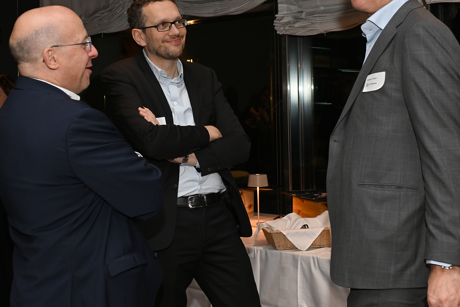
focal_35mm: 69
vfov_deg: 19.7
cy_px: 102
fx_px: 882
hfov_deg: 29.2
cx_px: 214
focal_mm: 48
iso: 640
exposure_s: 1/60
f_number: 6.3
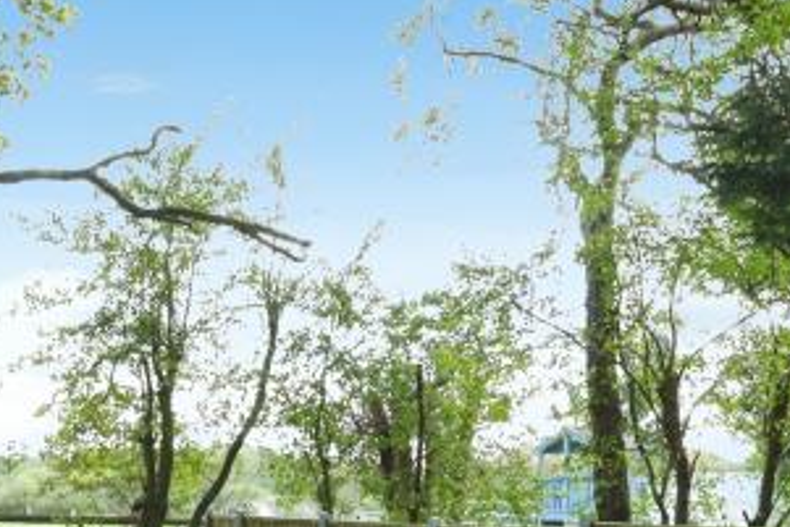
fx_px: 1120
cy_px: 534
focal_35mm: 51
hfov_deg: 34.1
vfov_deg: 25.2
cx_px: -60
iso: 640
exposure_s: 1/100
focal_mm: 15
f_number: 10
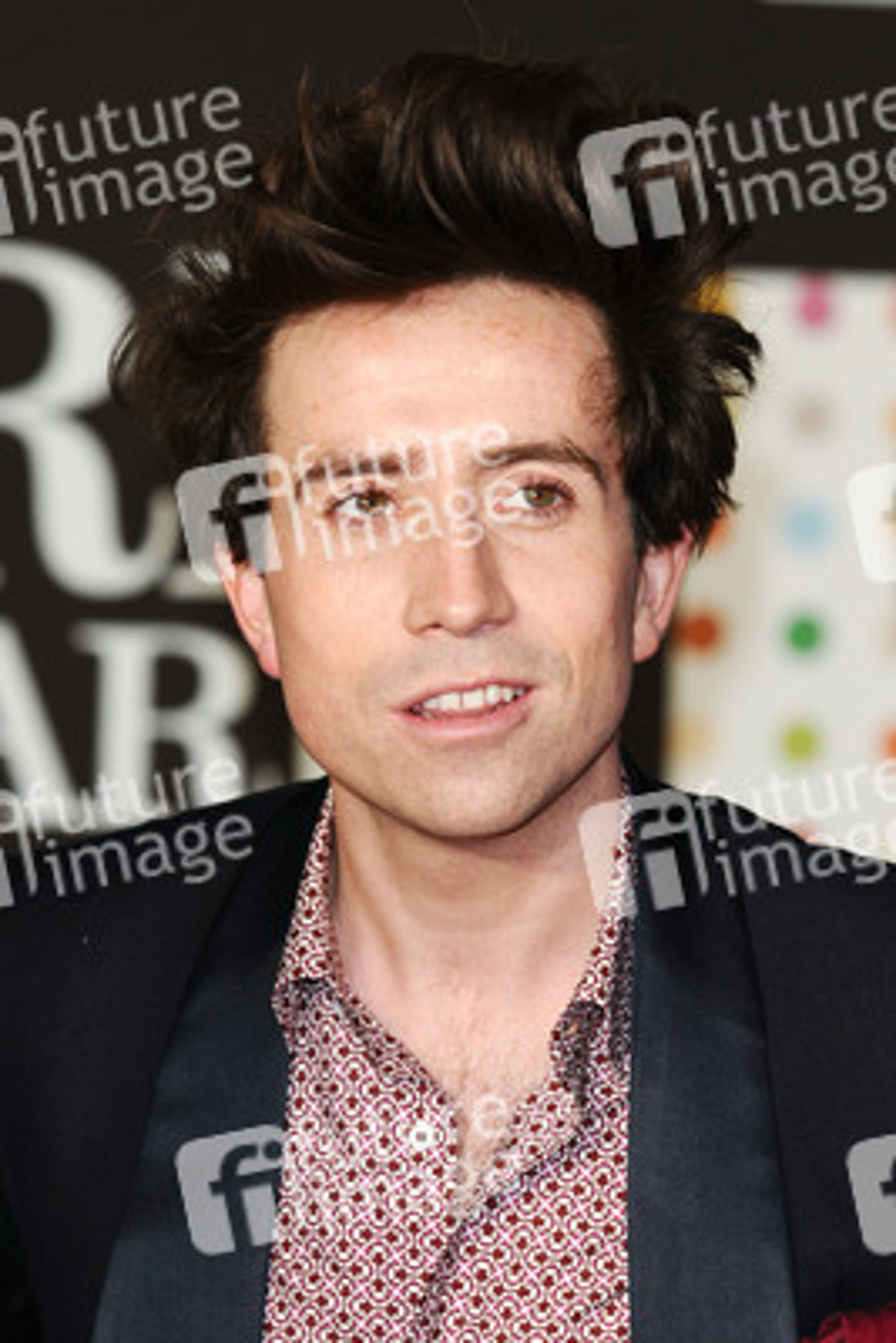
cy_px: 672
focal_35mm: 218
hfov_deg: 6.3
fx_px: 8112
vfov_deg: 9.5
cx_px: 448
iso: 320
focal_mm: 145
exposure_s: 1/200
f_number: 4.5
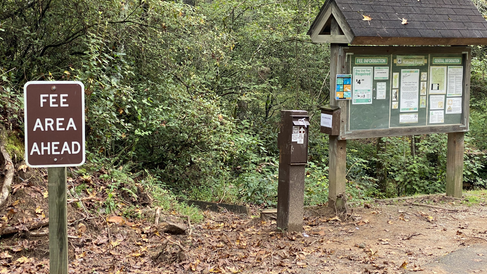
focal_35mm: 57
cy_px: 110
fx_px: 736
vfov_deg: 21.1
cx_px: 245
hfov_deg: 36.6
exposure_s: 1/121
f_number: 2
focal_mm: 6
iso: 80
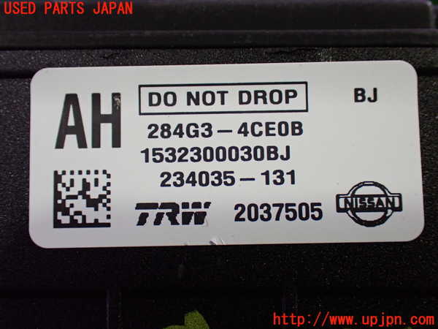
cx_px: 219
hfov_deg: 42.9
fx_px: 557
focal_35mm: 44
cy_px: 164
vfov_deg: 32.9
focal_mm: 7.84
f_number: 2.9
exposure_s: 1/100
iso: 800
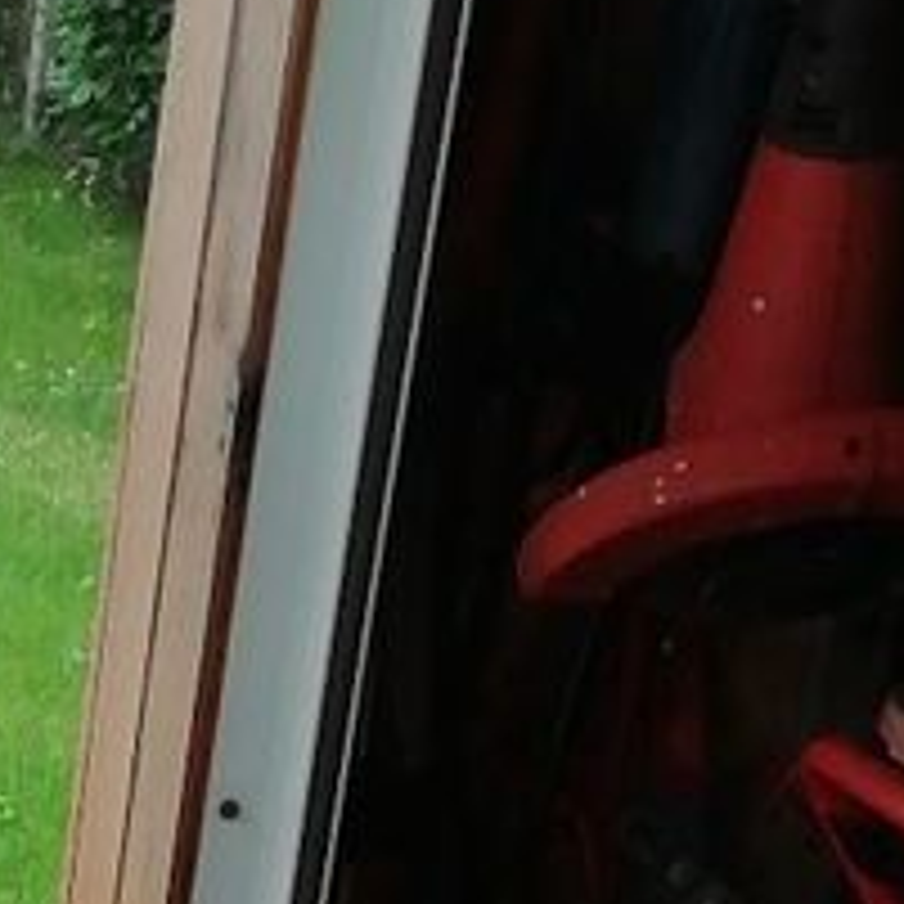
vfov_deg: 10.9
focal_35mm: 146
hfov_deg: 10.9
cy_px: 1799
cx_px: -926
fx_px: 4314
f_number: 2.2
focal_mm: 3.46
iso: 64
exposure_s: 1/100
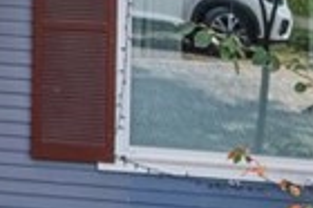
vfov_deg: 7.5
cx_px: -597
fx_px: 1485
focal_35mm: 171
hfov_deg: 9.6
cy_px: -265
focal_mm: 8.38
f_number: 2.8
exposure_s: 1/400
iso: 130
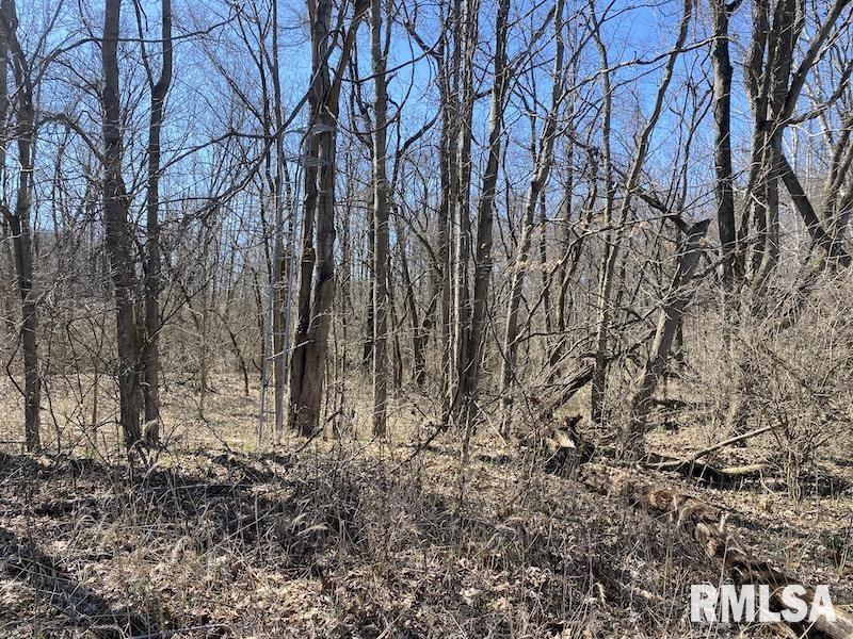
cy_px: 320
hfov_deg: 67.3
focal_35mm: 26
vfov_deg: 53.1
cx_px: 426
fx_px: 641
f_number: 1.8
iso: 32
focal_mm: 4.25
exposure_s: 1/898
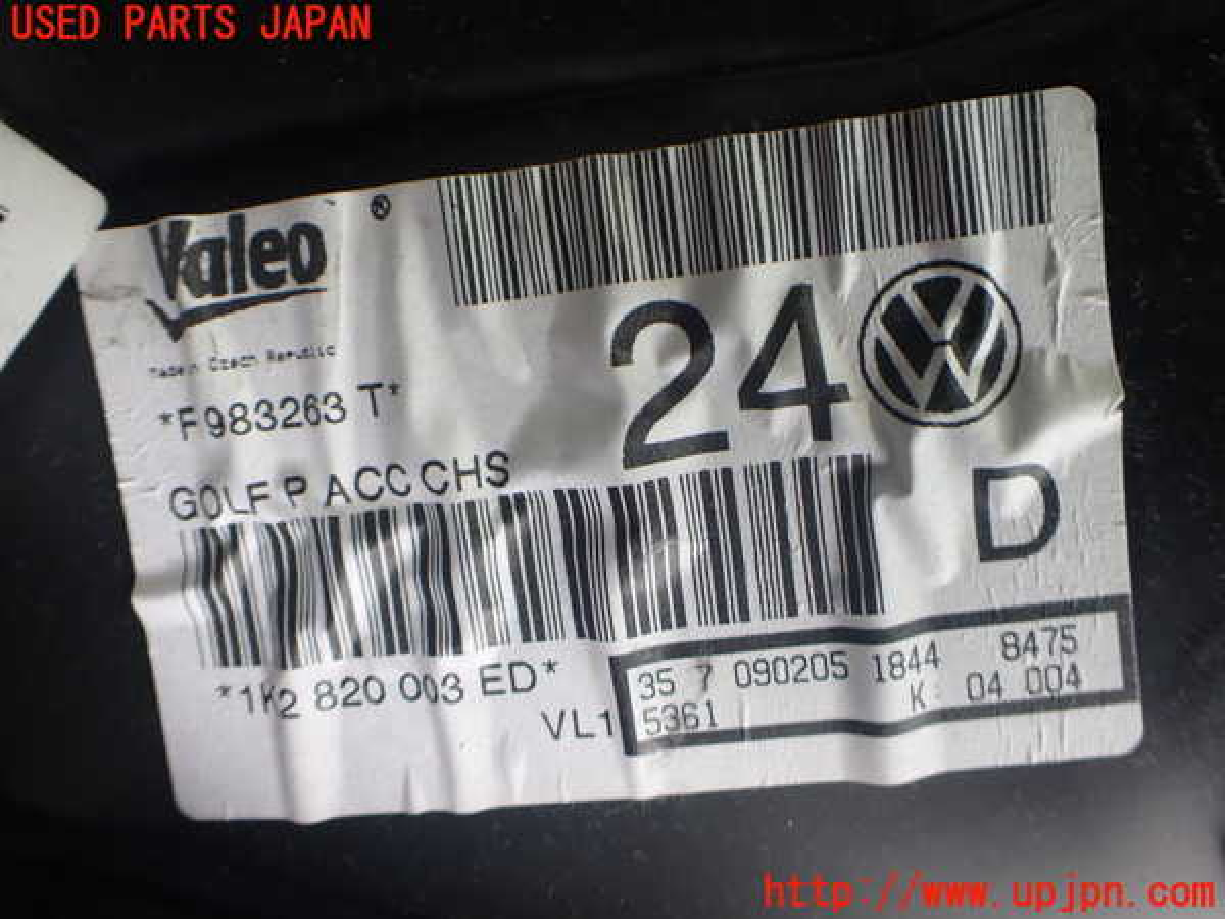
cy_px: 460
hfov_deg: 60.0
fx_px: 1062
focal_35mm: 30
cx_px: 612
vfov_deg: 46.8
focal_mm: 5.4
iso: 200
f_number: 2.3
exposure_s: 1/125
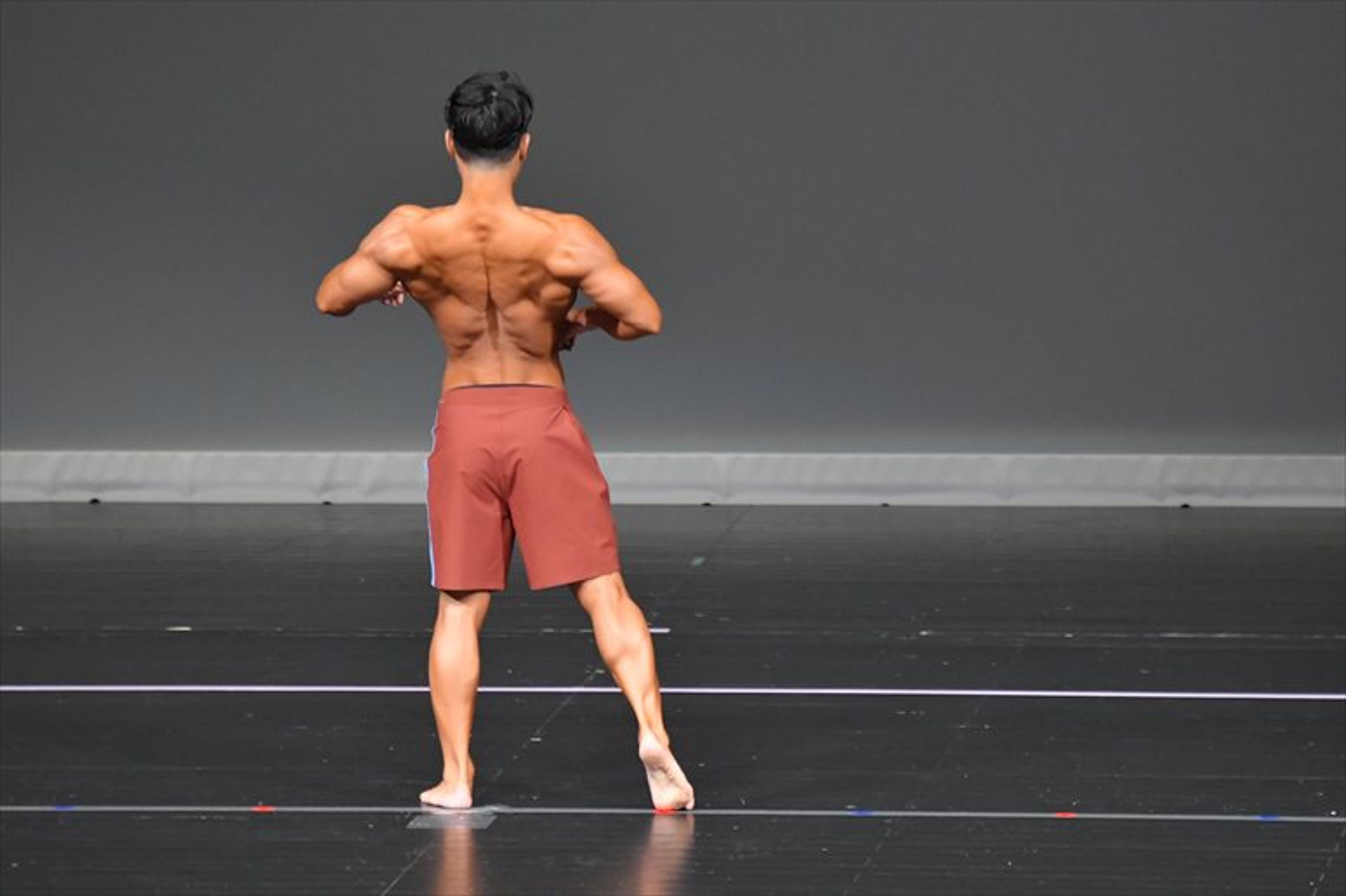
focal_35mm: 375
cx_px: 673
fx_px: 14014
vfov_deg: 3.7
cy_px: 448
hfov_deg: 5.5
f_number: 5.6
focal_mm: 250
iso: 5000
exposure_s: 1/400
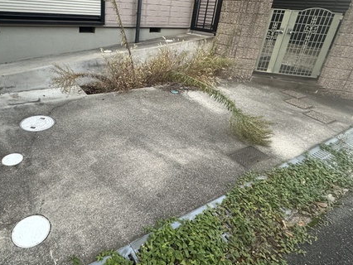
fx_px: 235
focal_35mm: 23
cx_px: 134
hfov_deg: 72.8
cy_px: 114
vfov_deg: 58.7
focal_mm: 2.22
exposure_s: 1/99
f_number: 2.2
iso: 250
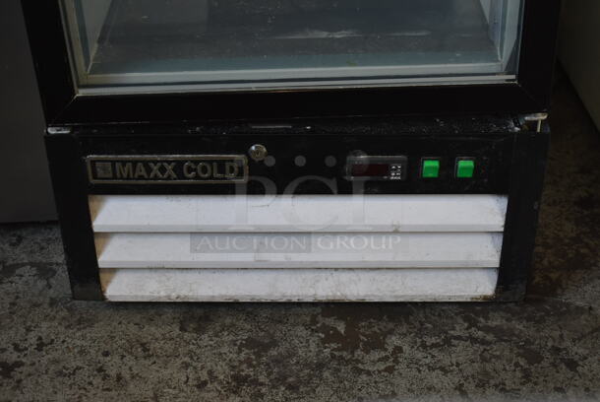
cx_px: 300
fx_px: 951
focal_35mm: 57
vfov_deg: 23.8
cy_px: 201
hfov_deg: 35.0
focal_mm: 38
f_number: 4.8
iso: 400
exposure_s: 1/60
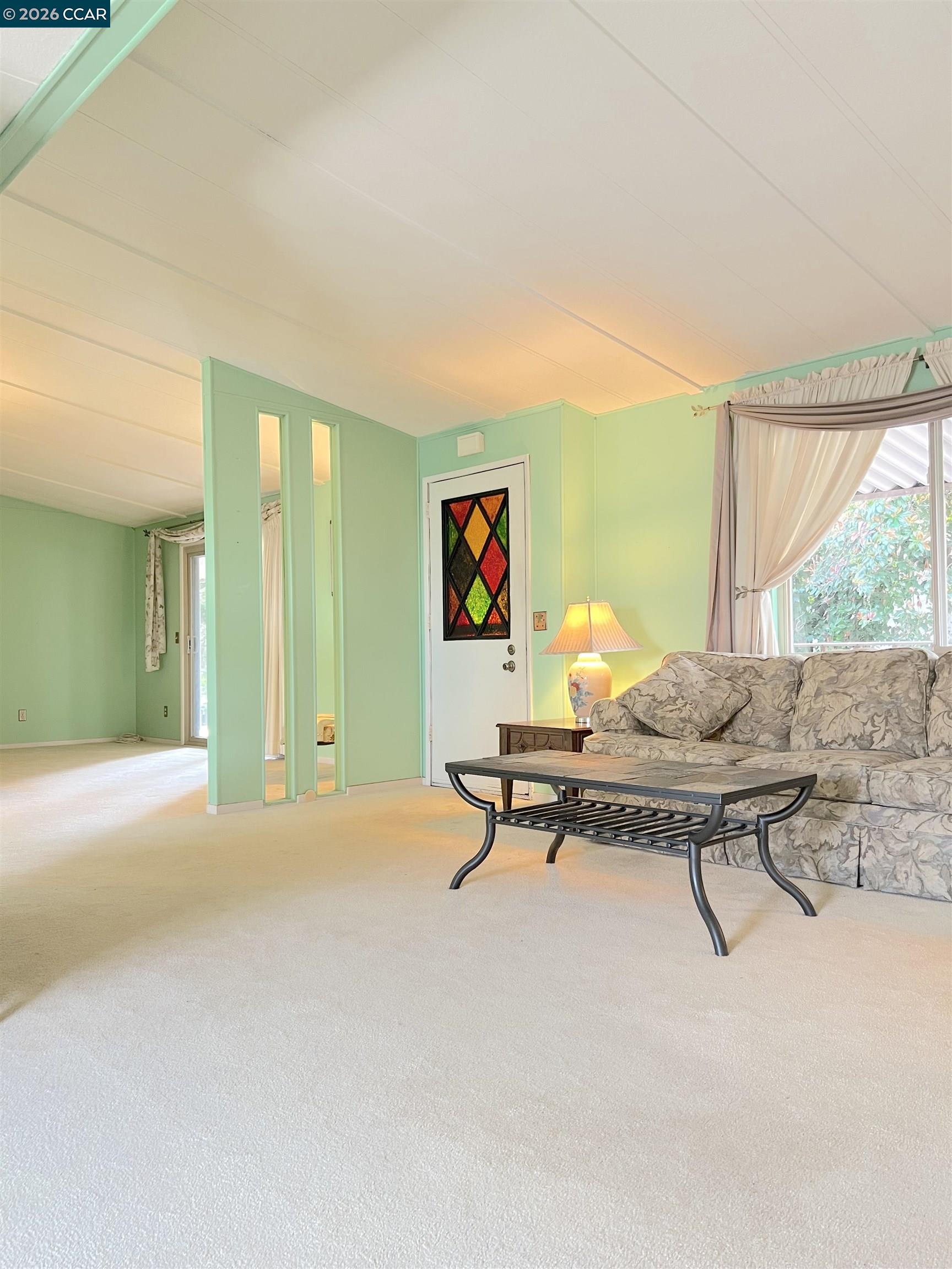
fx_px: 953
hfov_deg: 53.1
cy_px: 634
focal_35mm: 26
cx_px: 476
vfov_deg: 67.3
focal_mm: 5.7
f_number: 1.5
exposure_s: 1/60
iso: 400
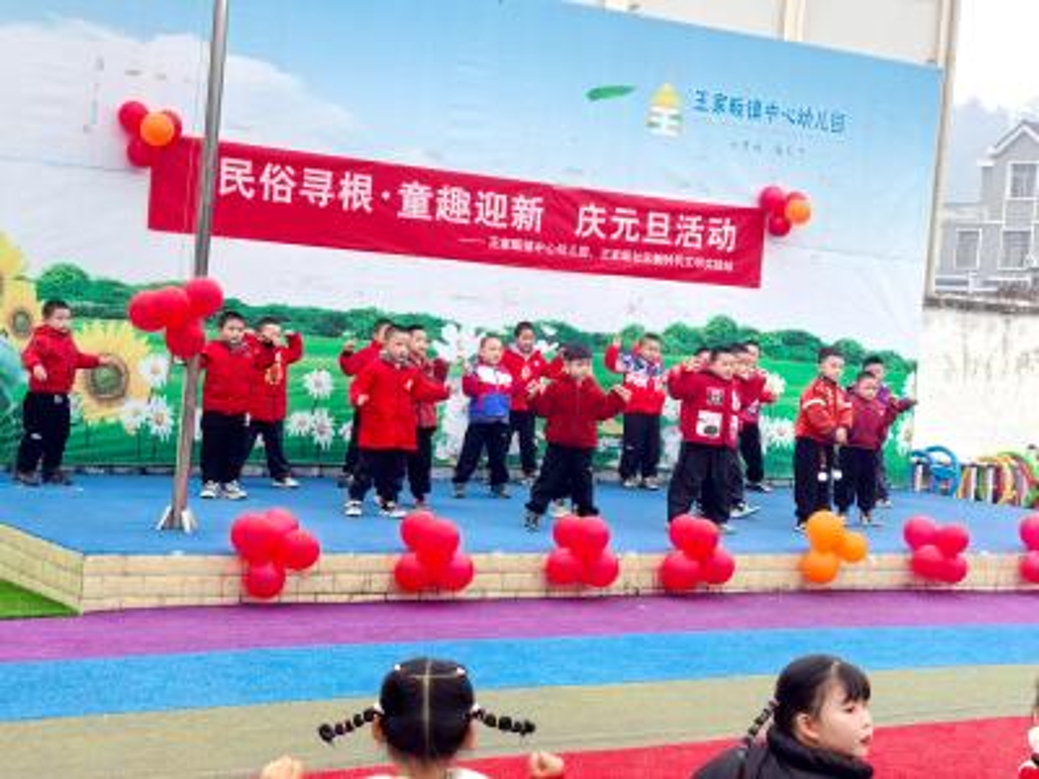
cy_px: 390
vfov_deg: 22.9
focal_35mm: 64
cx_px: 520
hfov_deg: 30.3
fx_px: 1921
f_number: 4
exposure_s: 1/100
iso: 200
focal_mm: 6.98
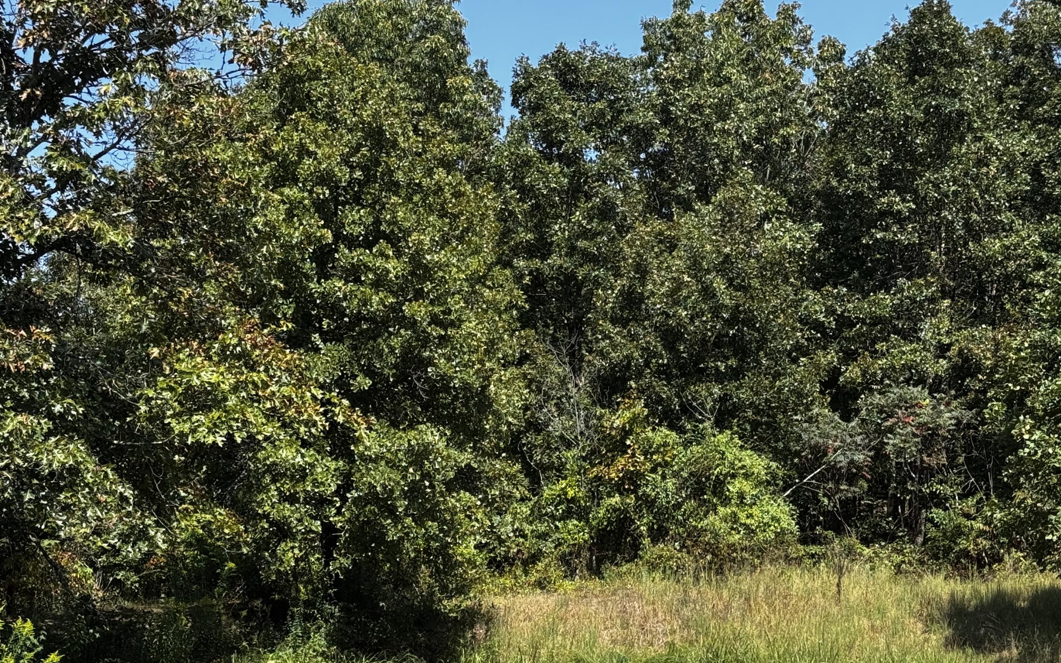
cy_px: 515
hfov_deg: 29.4
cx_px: 533
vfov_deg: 18.5
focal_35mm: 70
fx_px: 2024
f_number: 1.78
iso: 64
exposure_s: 1/1984
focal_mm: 6.76
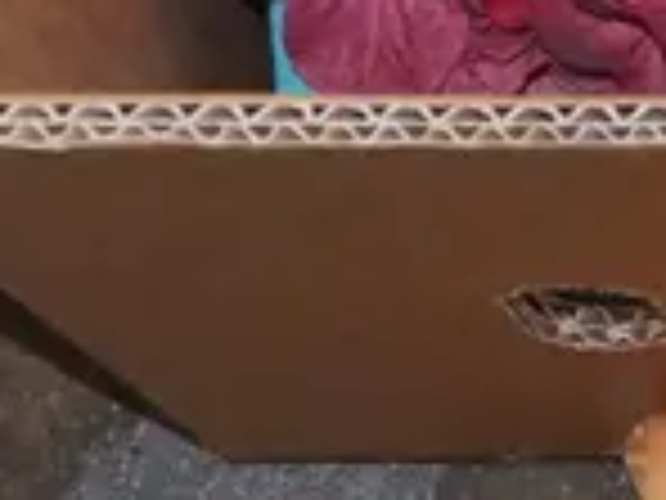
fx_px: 4521
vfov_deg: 6.2
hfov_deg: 7.5
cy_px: -491
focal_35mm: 235
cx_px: 1962
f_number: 5.6
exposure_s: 1/160
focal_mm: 17
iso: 1600
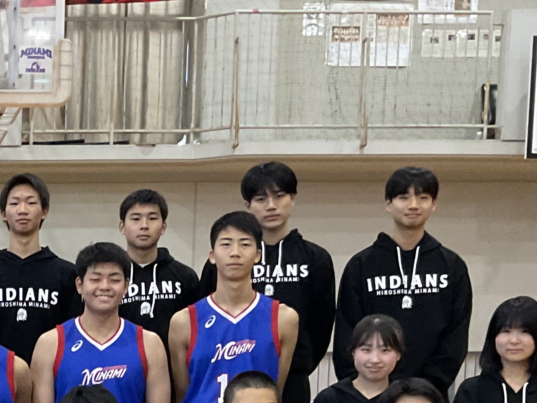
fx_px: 1396
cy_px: 526
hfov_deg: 20.6
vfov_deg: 15.6
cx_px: -78
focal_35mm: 90
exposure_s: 1/60
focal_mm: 3
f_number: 1.8
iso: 250
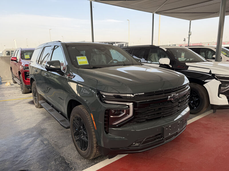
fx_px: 159
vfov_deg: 56.8
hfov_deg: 71.6
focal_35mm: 24
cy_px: 86
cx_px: 114
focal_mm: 6.76
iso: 80
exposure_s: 1/780
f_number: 1.78
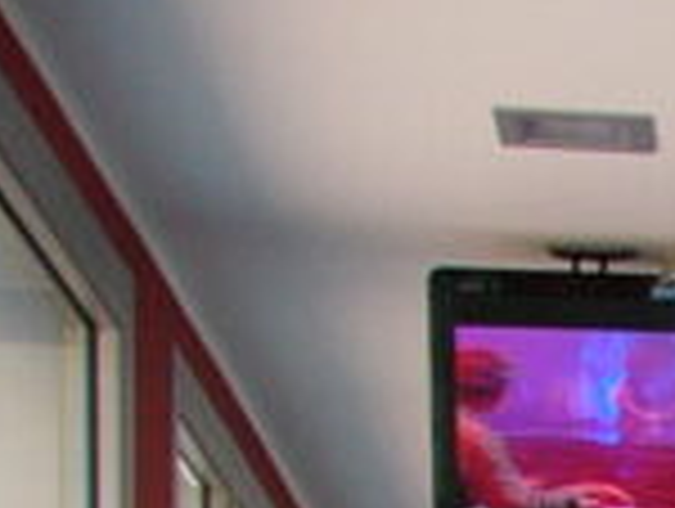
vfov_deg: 5.6
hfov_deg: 6.9
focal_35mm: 245
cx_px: 2290
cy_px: 1636
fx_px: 4785
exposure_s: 1/60
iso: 100
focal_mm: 6
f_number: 2.8
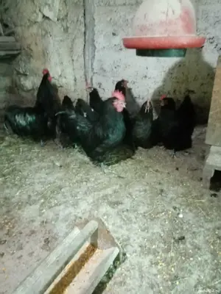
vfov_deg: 67.3
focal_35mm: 26
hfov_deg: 53.1
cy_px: 147
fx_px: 221
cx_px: 110
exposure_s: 1/12.5
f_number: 1.8
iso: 3216
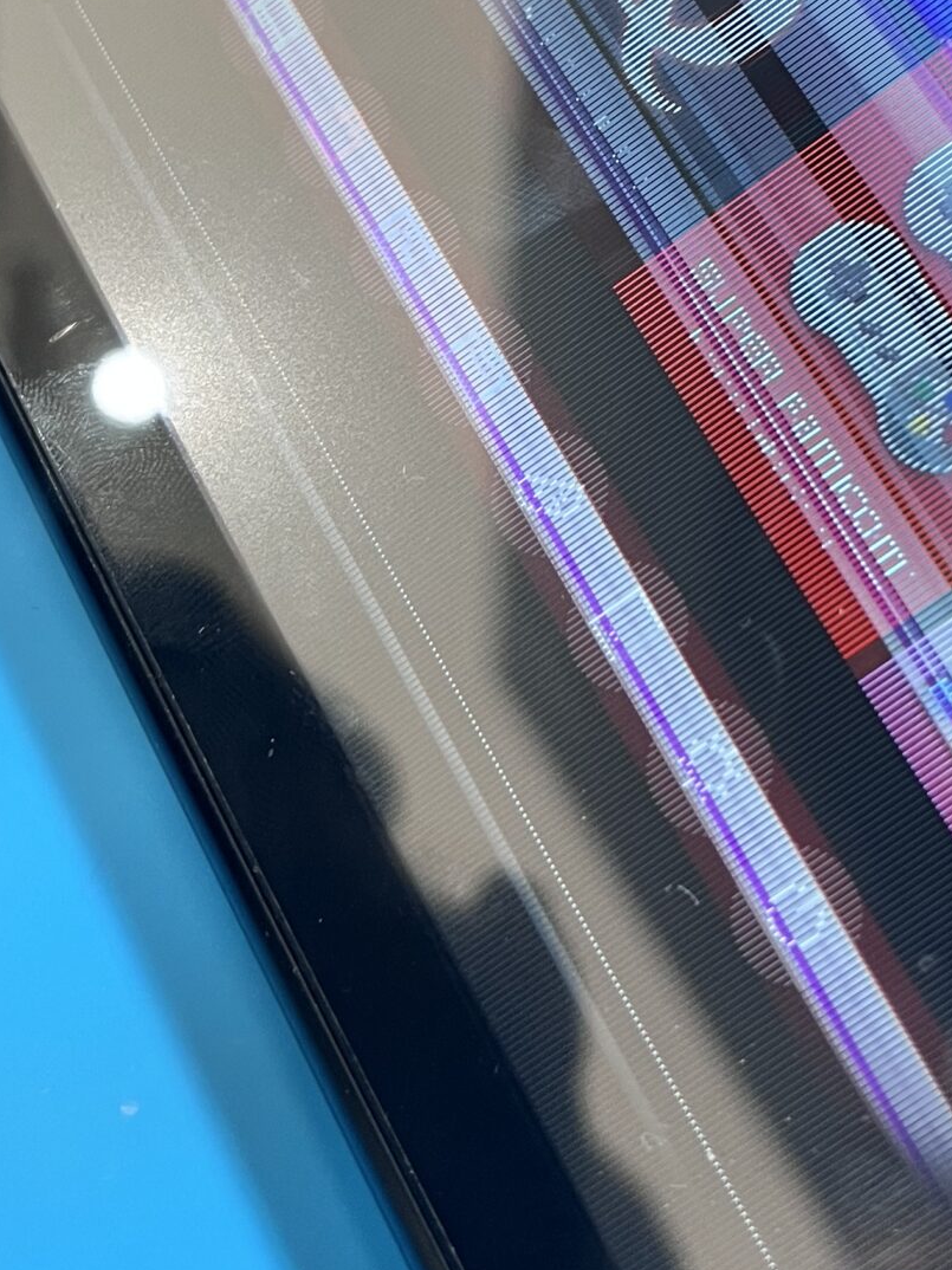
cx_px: 675
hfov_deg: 23.5
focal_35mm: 62
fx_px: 2274
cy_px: 223
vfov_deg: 30.3
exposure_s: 1/60
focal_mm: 5.1
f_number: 1.6
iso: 125
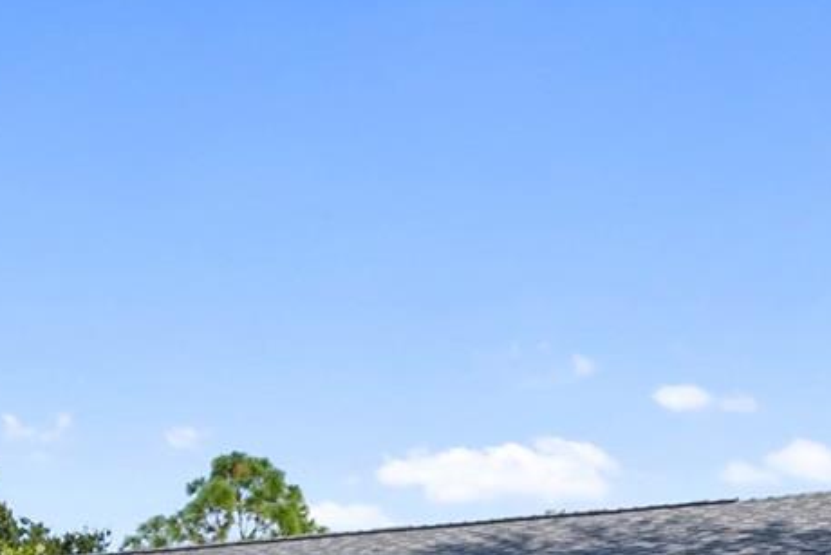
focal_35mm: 73
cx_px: 146
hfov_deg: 27.1
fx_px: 1686
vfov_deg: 17.3
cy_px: 770
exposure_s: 1/1250
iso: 40
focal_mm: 21
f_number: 2.8
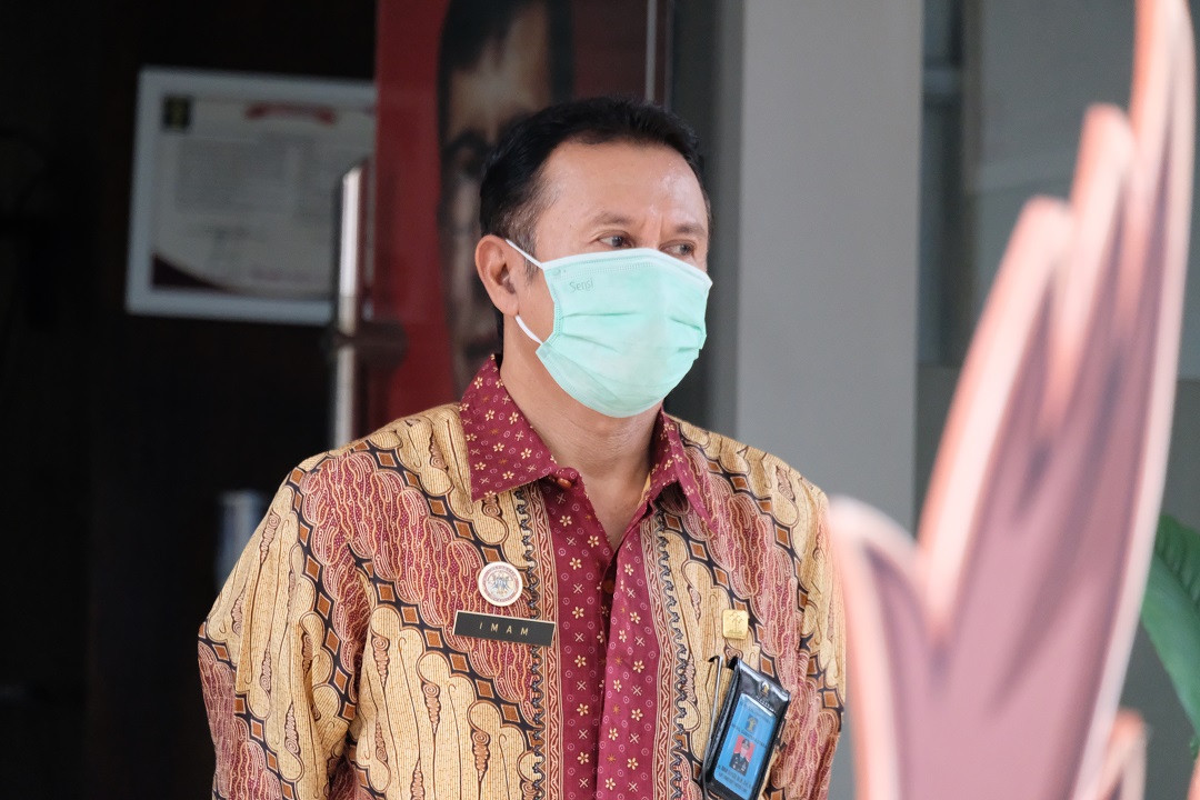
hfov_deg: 8.0
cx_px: 600
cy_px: 400
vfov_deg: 5.3
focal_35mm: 257
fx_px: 8566
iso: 6400
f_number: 6.4
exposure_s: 1/200
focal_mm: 171.6
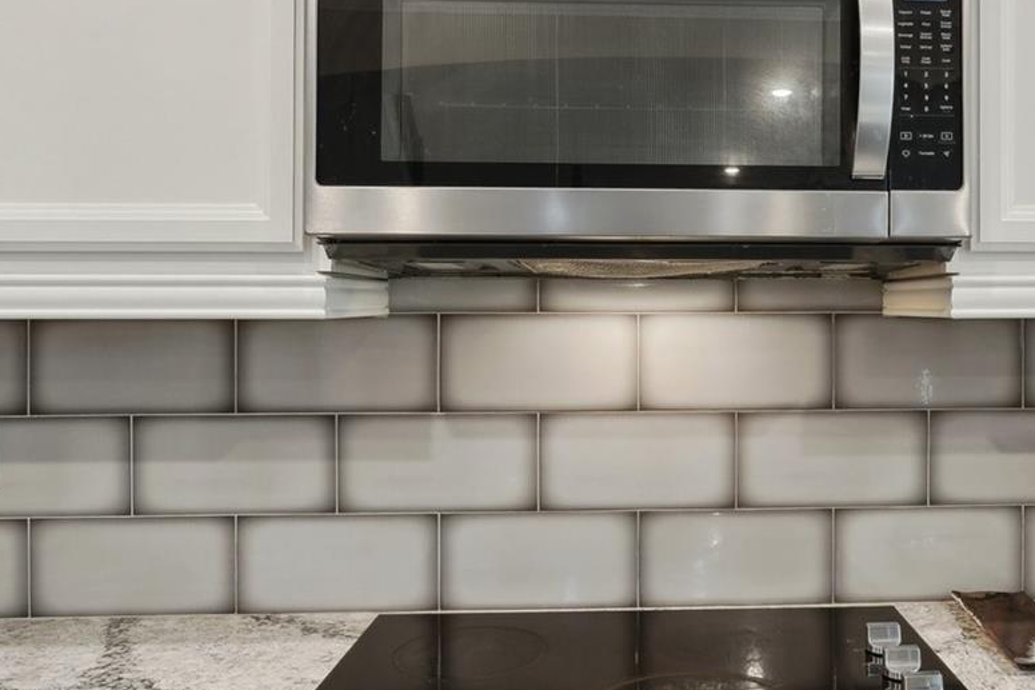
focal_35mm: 33
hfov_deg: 56.2
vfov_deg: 39.9
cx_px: 676
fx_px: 948
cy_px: 322
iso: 400
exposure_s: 1/6
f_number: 8
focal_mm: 16
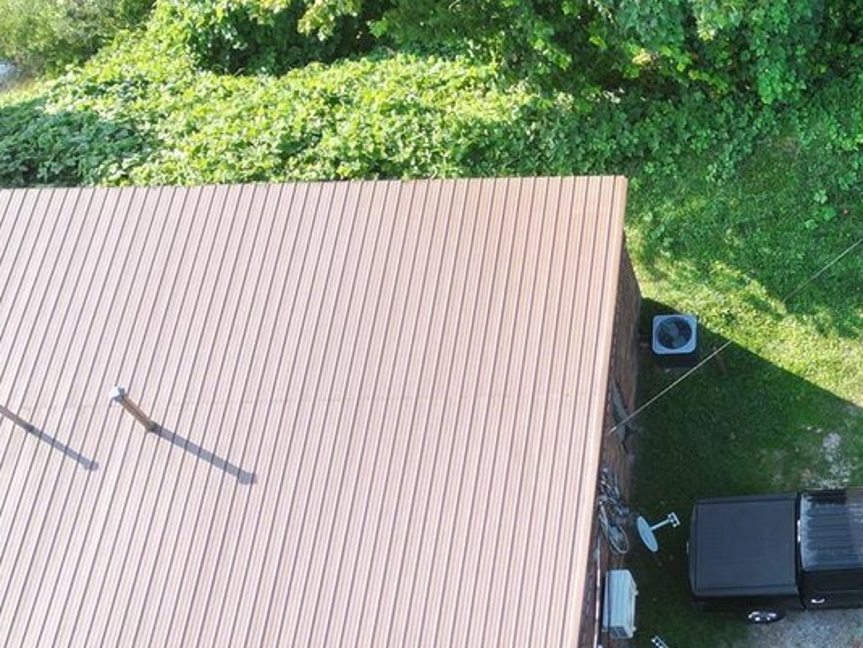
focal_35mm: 68
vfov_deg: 21.6
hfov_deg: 26.3
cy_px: 356
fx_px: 1696
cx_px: 958
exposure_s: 1/800
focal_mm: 6.72
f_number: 1.7
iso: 100
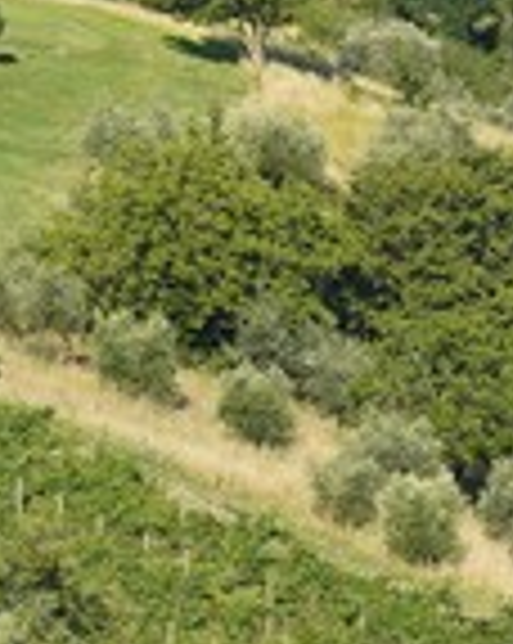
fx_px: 10518
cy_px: -608
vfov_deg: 3.5
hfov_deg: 2.8
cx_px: -1071
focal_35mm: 553
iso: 100
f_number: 6.3
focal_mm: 70
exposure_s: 1/200
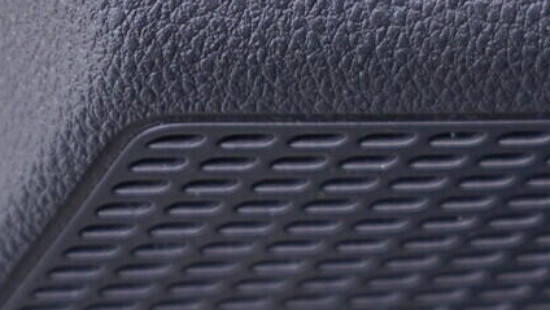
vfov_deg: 9.0
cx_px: 606
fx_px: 1868
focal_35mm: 128
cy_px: -272
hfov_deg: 16.3
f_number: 2.8
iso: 250
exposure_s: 1/40
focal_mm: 24
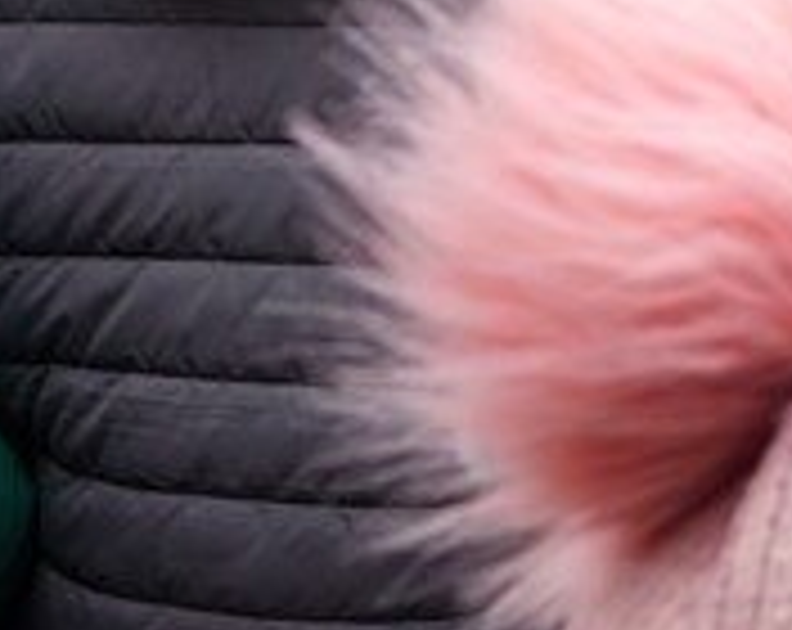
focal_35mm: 219
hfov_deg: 8.5
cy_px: -596
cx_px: 1472
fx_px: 5122
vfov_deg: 6.8
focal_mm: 14.65
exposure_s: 1/100
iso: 100
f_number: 3.2
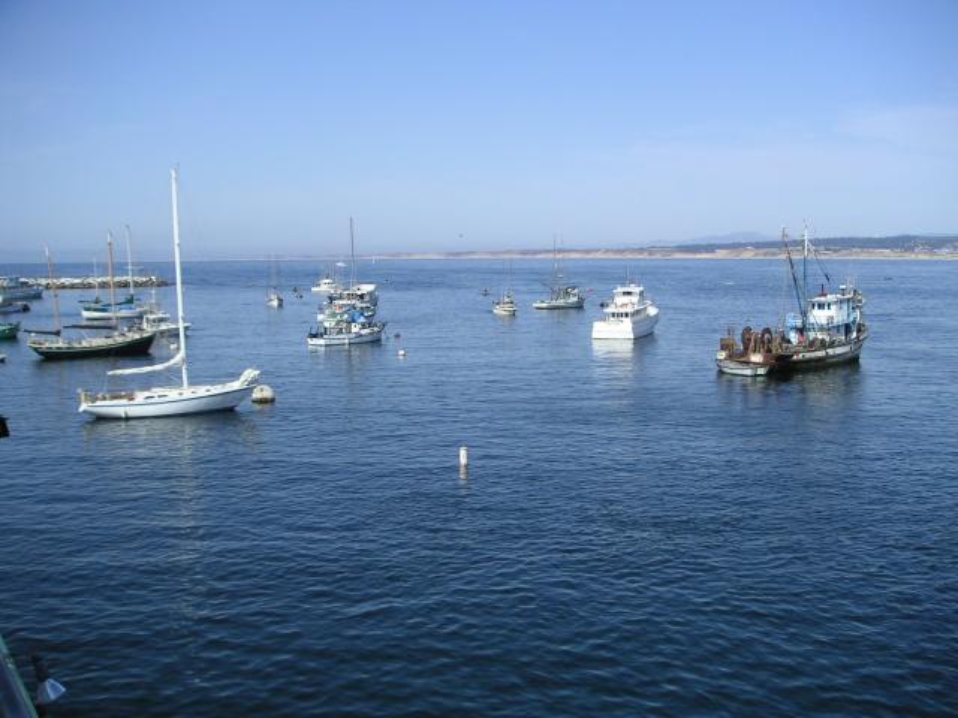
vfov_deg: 37.7
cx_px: 479
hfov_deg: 49.0
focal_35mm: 38
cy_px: 359
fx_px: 1052
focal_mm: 6
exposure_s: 1/180
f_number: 6.7
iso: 50
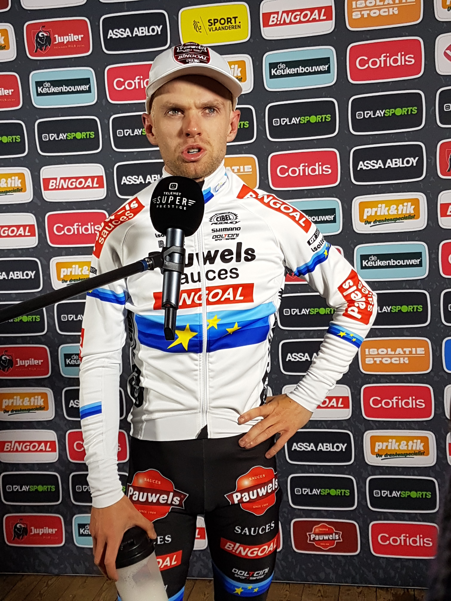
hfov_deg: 53.1
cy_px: 300
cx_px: 226
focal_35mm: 26
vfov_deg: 67.3
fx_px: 452
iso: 64
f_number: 1.7
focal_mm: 4.2
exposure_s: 1/120
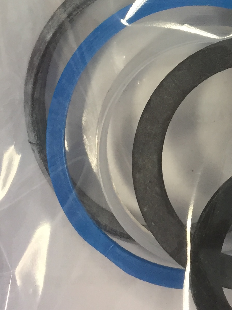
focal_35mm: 87
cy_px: -16
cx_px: 250
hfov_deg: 16.5
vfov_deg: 21.5
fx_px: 777
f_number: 2.2
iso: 64
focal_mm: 4.15
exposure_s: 1/33
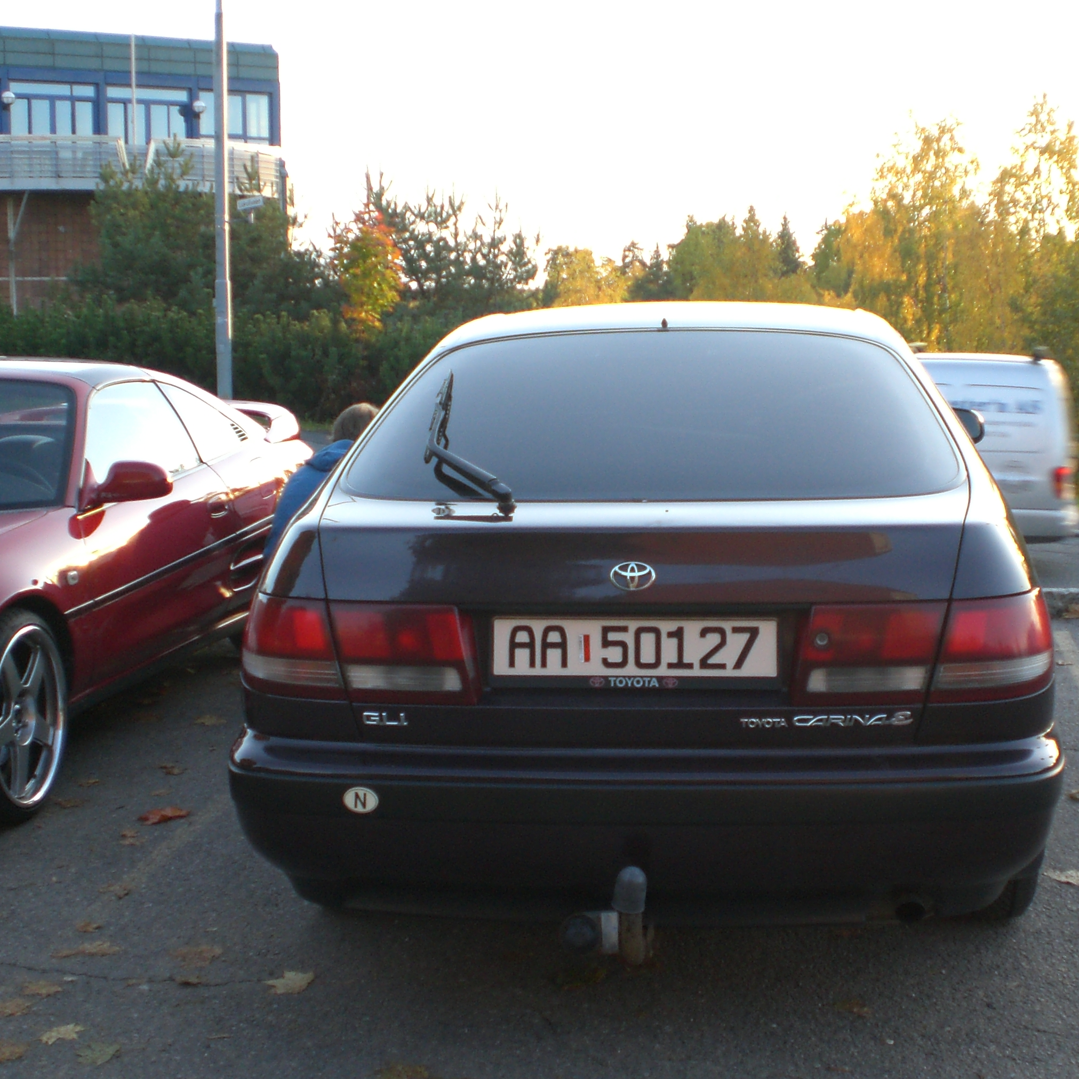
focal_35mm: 51
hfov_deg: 33.2
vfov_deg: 33.4
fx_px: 1799
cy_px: 509
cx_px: 673
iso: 100
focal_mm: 6.3
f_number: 3.1
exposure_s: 1/125
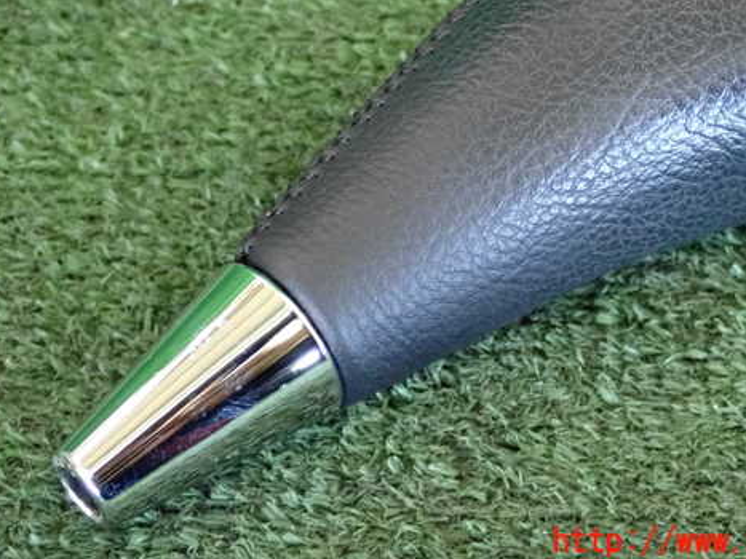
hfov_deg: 19.8
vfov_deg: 14.9
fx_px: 2133
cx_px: 435
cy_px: 203
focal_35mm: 99
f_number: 4.1
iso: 3200
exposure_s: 1/125
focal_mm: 13.65
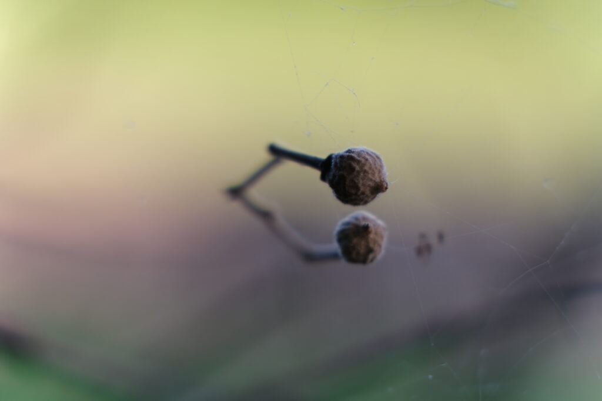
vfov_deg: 16.5
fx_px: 1388
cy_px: 200
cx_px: 301
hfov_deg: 24.5
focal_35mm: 83
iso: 200
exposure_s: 1/125
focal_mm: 55
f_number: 4
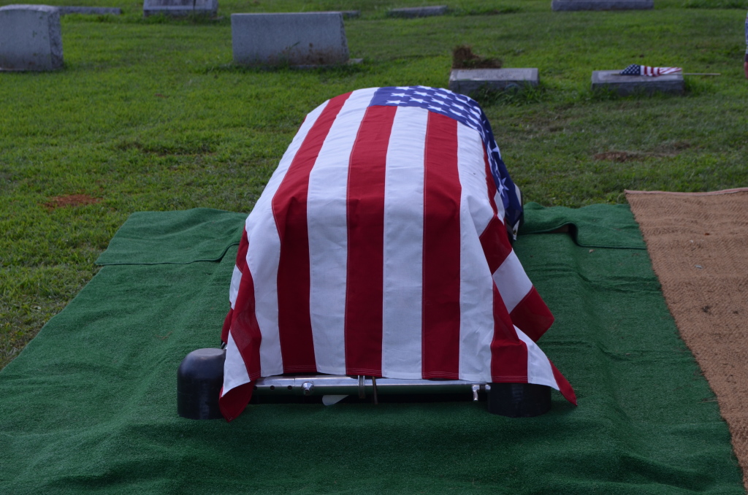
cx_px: 374
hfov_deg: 26.0
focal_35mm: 78
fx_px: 1617
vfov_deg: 17.4
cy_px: 248
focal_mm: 52
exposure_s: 1/250
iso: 160
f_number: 8
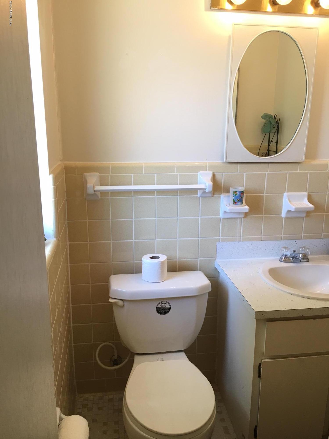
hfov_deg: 48.2
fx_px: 367
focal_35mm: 29
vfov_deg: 61.7
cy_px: 220
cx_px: 164
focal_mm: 4.15
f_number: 2.2
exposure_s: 1/15
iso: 32
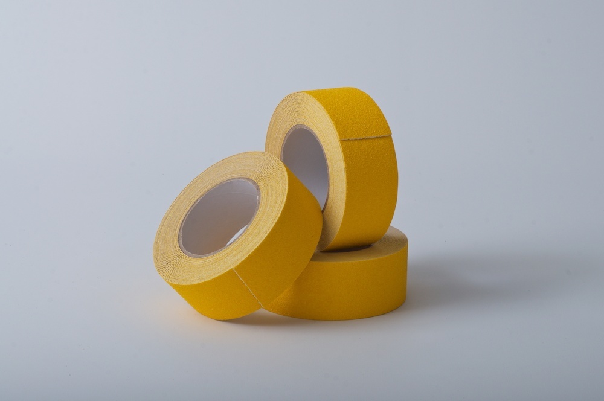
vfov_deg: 10.7
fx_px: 2136
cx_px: 302
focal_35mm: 128
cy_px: 200
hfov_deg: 16.1
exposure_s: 1/200
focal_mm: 85
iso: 160
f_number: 16
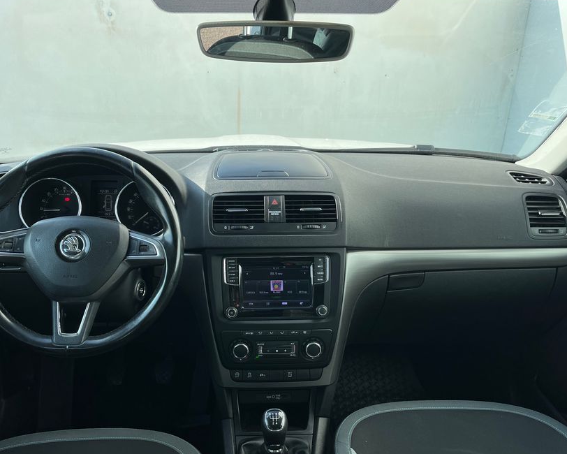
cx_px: 256
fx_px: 537
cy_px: 240
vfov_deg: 45.8
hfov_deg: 55.6
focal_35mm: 32
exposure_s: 1/992
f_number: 1.6
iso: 50
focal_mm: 5.1
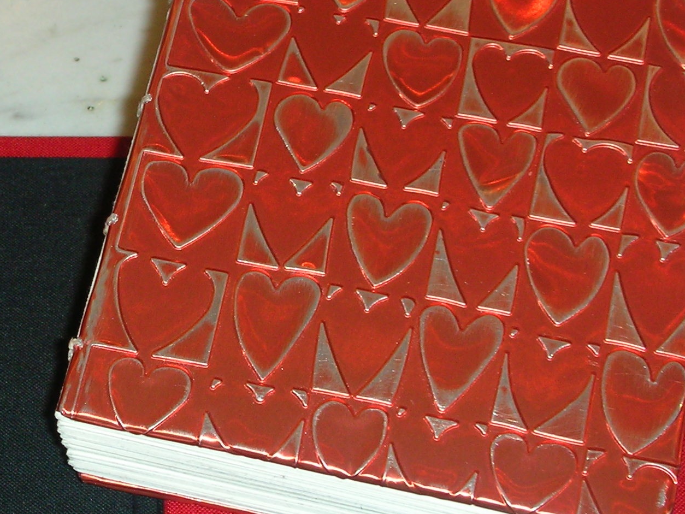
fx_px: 2355
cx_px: 5
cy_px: 258
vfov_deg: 12.5
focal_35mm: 119
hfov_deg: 16.2
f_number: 3.7
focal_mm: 8.8
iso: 50
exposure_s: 1/60.1
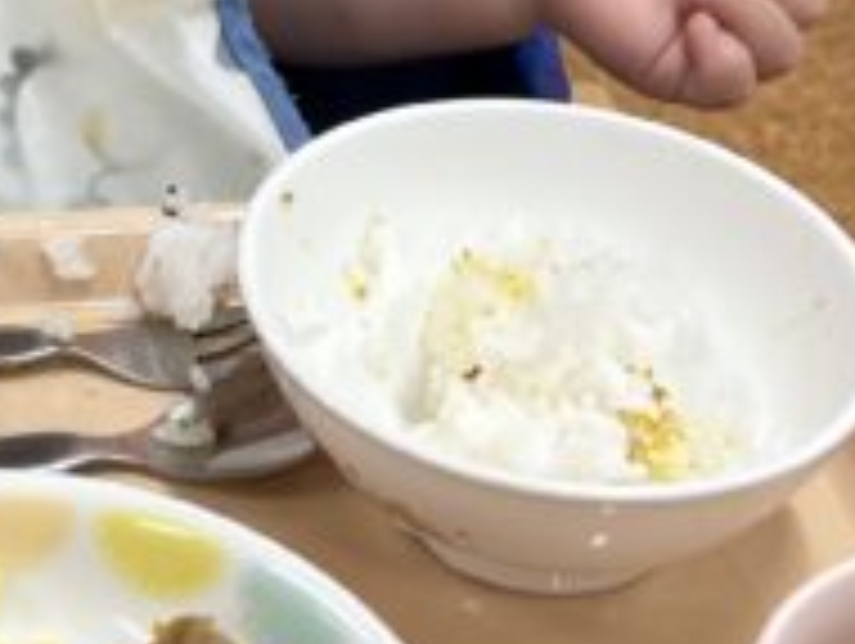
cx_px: -68
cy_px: -122
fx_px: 2597
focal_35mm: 105
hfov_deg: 18.1
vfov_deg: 13.7
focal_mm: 5.7
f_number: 1.5
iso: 64
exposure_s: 1/60
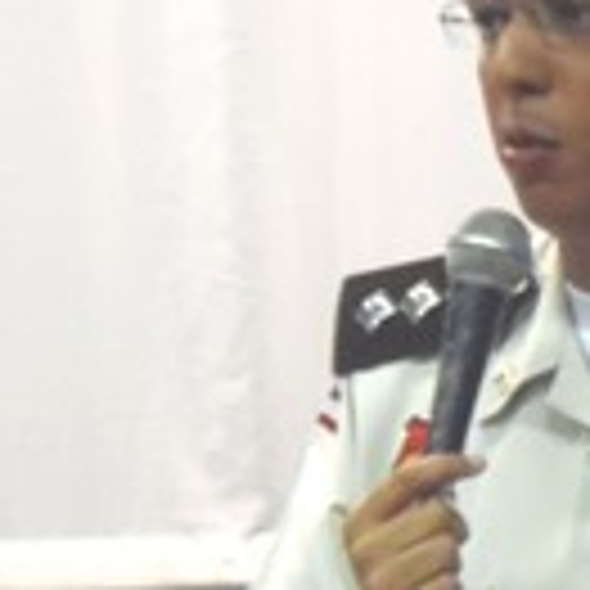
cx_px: 788
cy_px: 450
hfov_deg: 1.5
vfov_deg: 1.5
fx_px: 22330
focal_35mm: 1158
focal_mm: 71.1
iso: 800
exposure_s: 1/15
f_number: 5
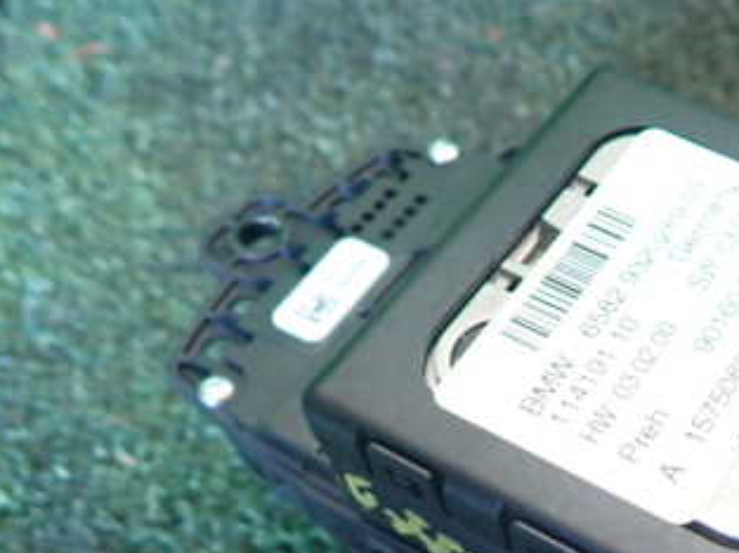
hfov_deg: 36.9
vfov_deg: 29.3
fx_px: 1024
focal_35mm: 48
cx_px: 682
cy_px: 473
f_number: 2
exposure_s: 1/30
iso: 640
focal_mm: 4.5
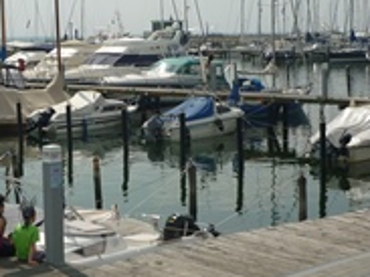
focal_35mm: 83
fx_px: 887
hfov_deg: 23.5
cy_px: 134
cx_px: 123
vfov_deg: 17.8
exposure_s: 1/500
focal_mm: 5.5
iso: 80
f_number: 8
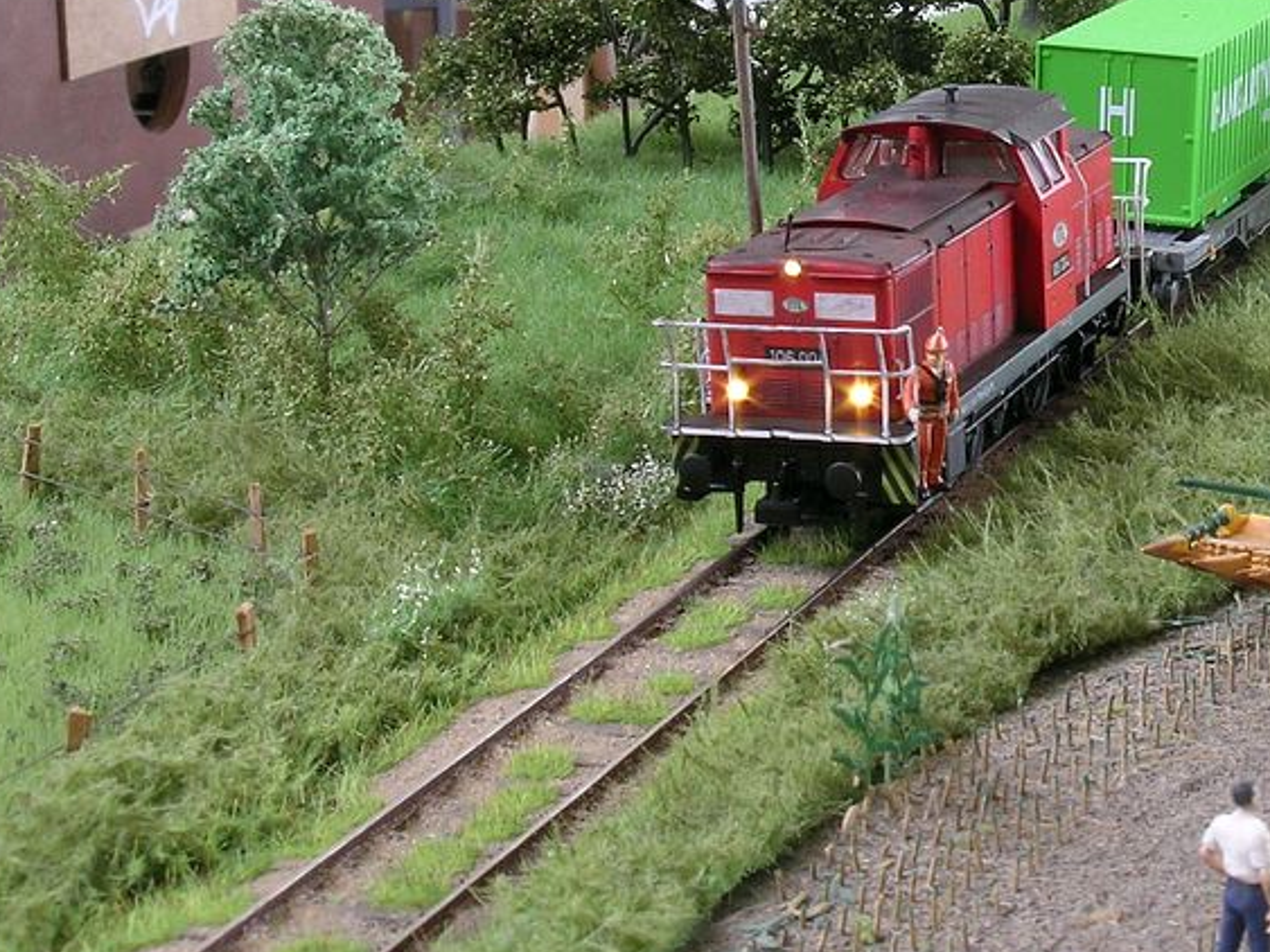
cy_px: 147
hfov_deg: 21.1
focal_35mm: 91
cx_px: 1126
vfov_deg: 16.1
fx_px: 3338
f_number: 7.6
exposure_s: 1/1.9
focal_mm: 10.3
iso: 50
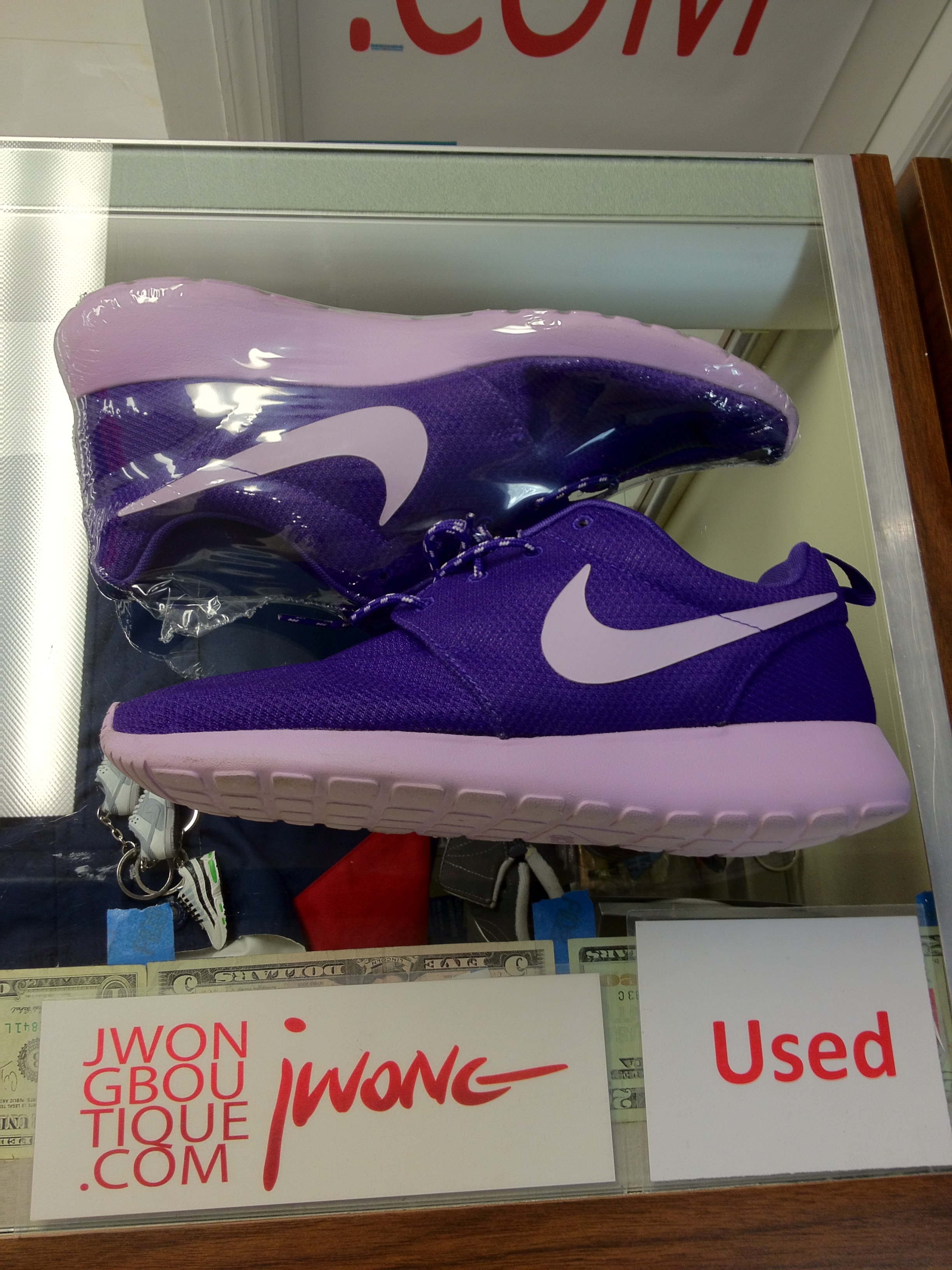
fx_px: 1283
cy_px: 635
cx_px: 476
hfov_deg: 40.7
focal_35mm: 35
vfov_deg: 52.6
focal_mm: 4.28
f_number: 2.4
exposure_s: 1/20
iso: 100
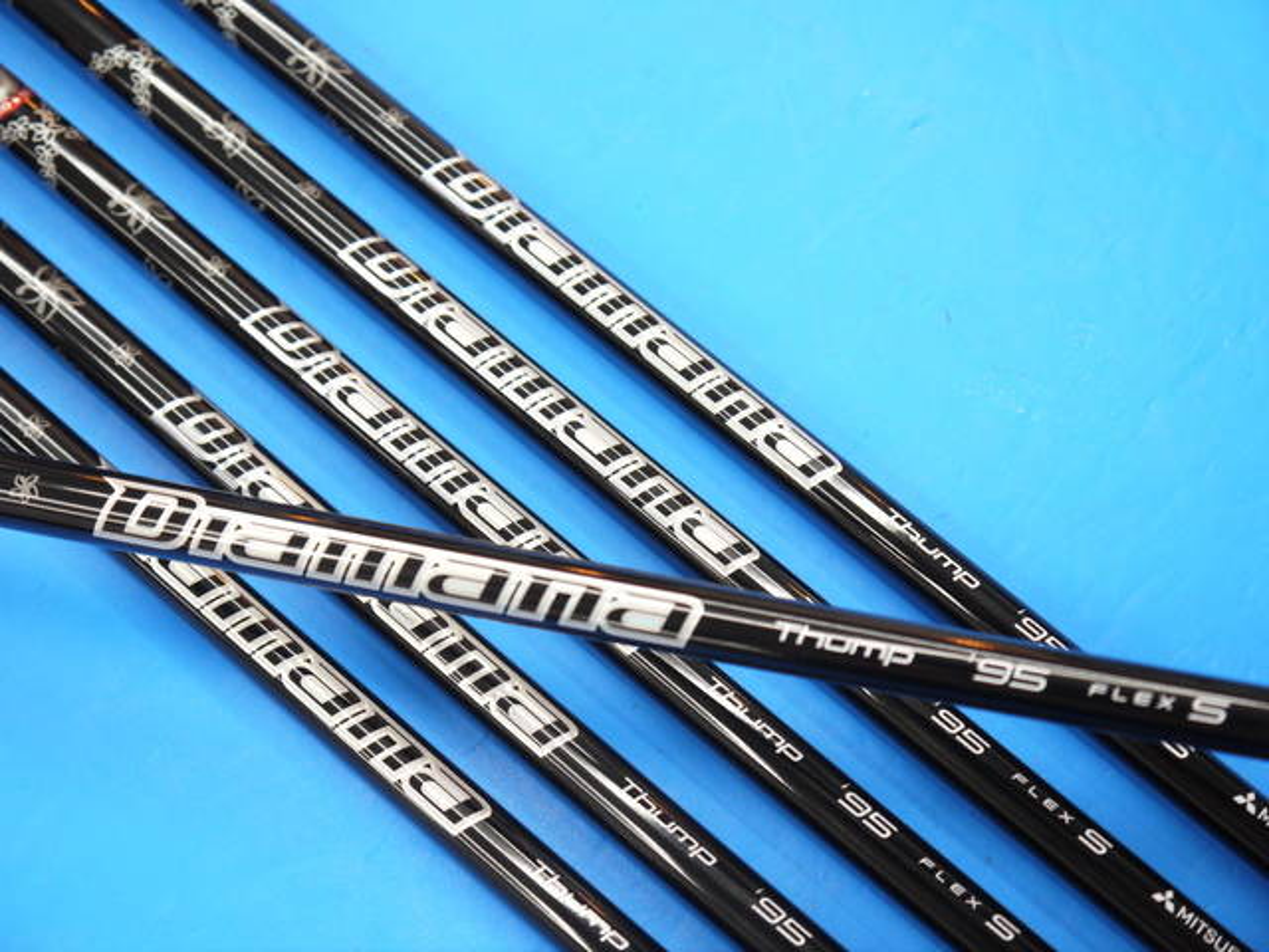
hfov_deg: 38.2
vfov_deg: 29.1
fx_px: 1833
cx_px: 634
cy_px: 476
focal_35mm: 50
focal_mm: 25
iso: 800
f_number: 4.6
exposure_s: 1/125
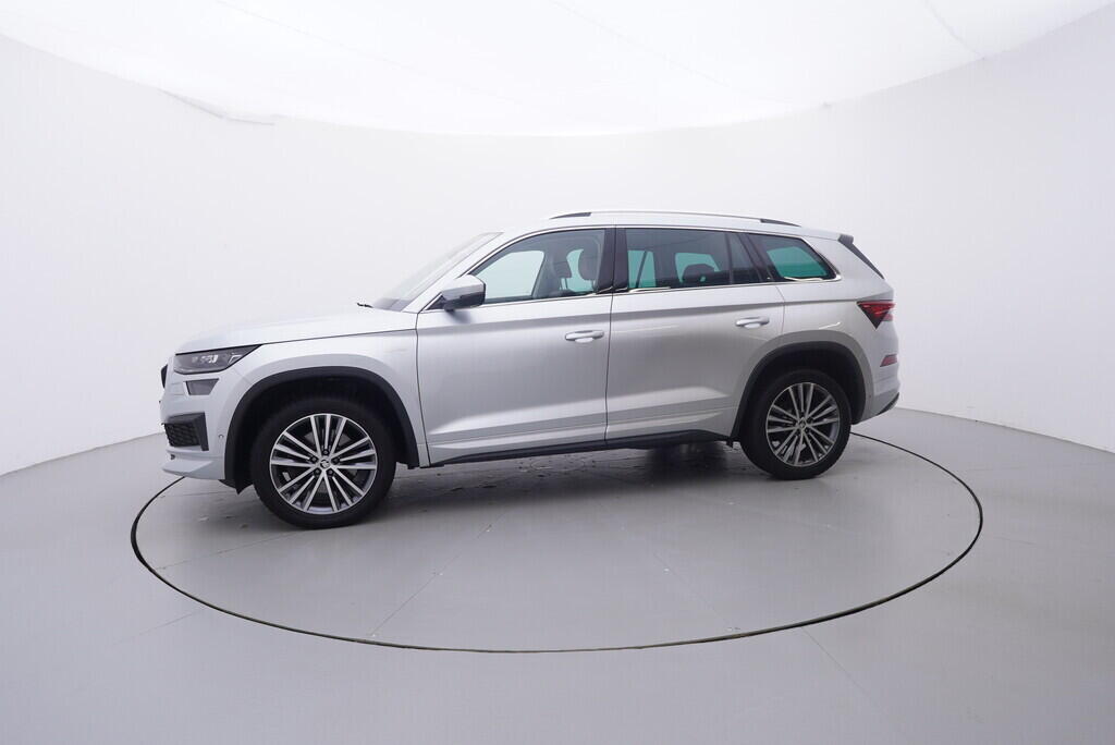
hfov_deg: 77.3
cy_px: 372
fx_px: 697
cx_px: 558
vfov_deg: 56.2
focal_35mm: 22
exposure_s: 1/80
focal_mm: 15
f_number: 5
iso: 200
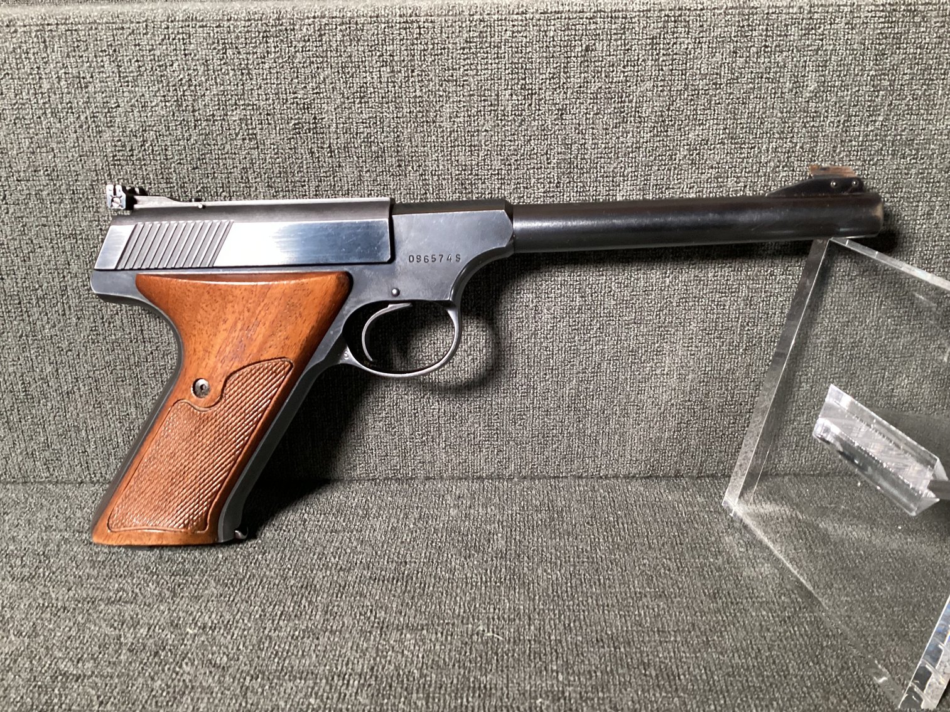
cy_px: 356
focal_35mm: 31
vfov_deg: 45.4
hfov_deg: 58.3
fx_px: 851
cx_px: 475
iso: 400
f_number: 2.4
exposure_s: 1/40
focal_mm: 3.3
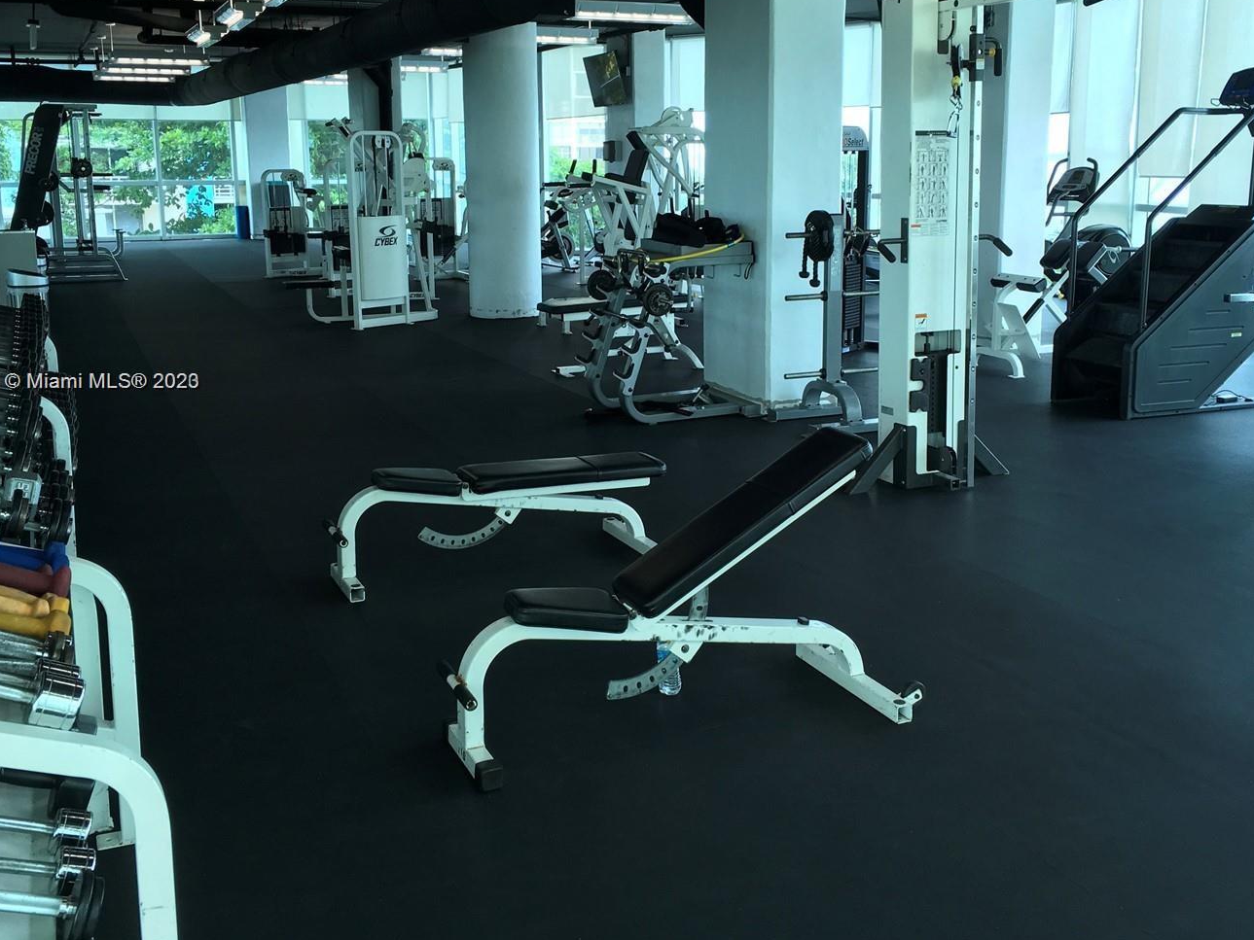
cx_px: 666
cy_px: 383
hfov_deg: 51.3
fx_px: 1304
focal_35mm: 36
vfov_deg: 39.5
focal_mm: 4.15
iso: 32
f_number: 2.2
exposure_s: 1/60
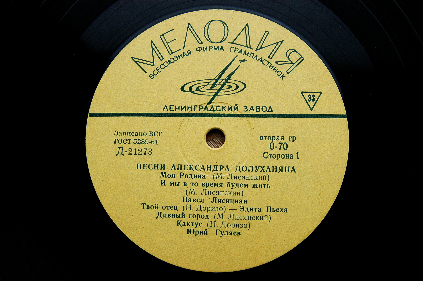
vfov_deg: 25.7
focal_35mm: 52
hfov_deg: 37.9
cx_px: 212
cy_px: 140
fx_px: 616
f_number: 5.6
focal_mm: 35
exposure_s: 1/125
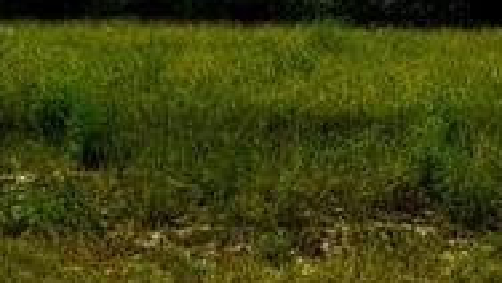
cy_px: -109
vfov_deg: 13.9
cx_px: 278
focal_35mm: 83
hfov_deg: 25.6
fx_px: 1105
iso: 50
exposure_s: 1/3906
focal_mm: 2.22
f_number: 2.2
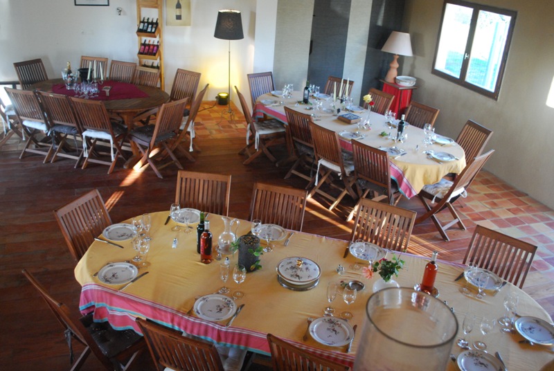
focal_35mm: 33
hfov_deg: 57.2
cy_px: 186
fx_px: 509
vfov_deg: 40.1
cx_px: 277
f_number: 4
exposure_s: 1/30
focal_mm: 22
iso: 1100
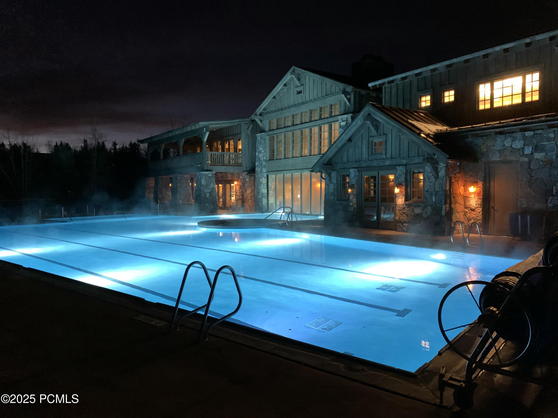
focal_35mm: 26
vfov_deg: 53.1
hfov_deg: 67.3
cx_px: 279
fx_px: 419
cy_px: 209
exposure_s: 1/15
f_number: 1.8
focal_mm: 4.25
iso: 800
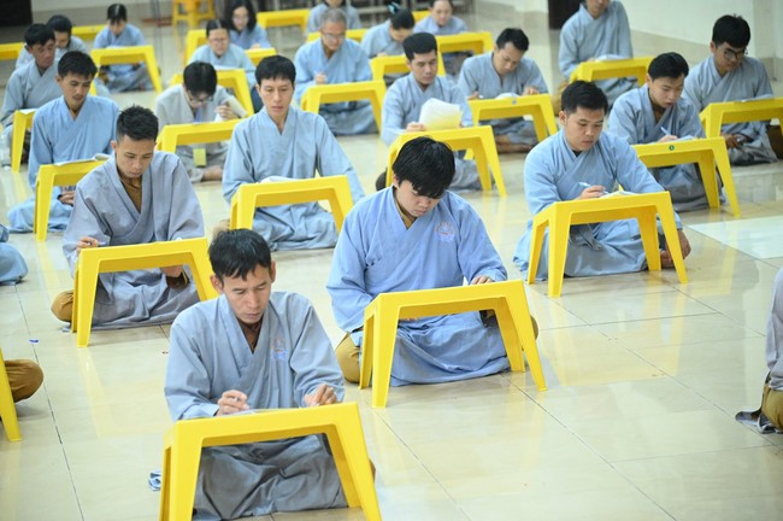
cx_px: 392
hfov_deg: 18.3
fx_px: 2434
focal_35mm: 112
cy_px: 260
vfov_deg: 12.2
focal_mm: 112
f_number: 4
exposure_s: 1/200
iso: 16000
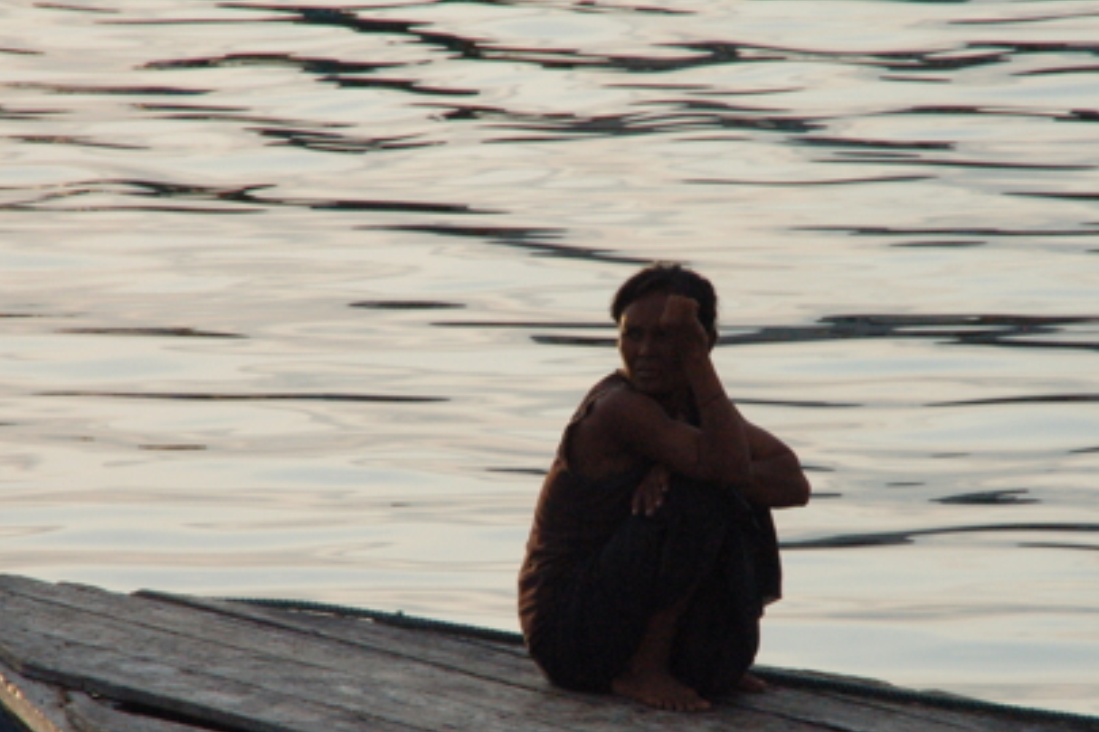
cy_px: 447
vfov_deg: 2.7
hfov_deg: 4.1
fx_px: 15537
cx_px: 630
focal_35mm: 509
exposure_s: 1/200
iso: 1600
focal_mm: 250
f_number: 22
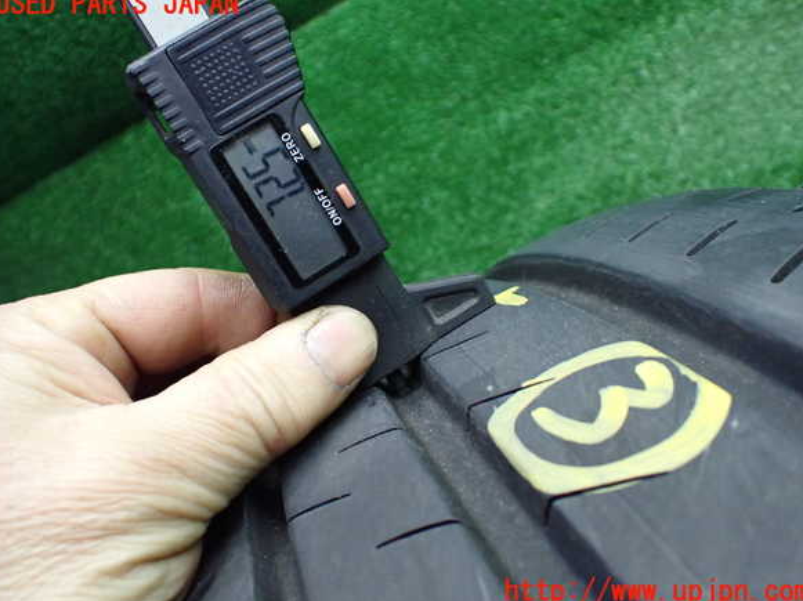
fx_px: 719
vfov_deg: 45.4
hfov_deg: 58.4
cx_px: 402
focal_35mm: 31
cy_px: 298
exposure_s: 1/125
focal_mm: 5.4
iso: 500
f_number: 2.3
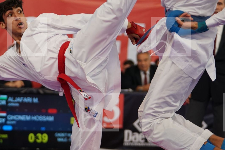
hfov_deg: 11.7
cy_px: 37
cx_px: 99
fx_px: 1094
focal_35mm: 175
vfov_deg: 7.8
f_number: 2.8
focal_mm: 103
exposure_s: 1/1000
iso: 1250
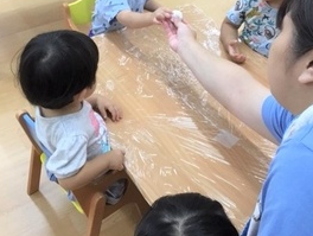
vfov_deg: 29.3
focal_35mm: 49
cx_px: 164
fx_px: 444
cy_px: 58
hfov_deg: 38.8
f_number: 2.4
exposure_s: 1/30
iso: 32
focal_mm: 3.3
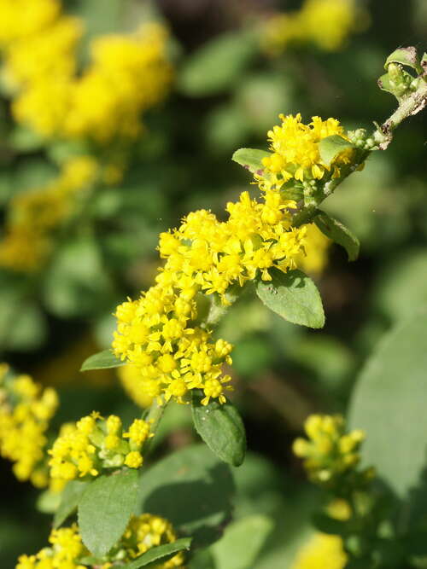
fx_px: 3290
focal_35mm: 200
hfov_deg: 7.4
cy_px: 284
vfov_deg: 9.9
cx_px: 214
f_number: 6.7
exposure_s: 1/180
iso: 100
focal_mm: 50.69
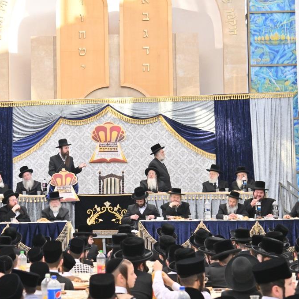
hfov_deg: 22.4
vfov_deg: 22.5
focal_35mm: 77
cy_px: 150
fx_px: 752
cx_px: 107
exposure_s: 1/400
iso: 640
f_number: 4
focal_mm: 40
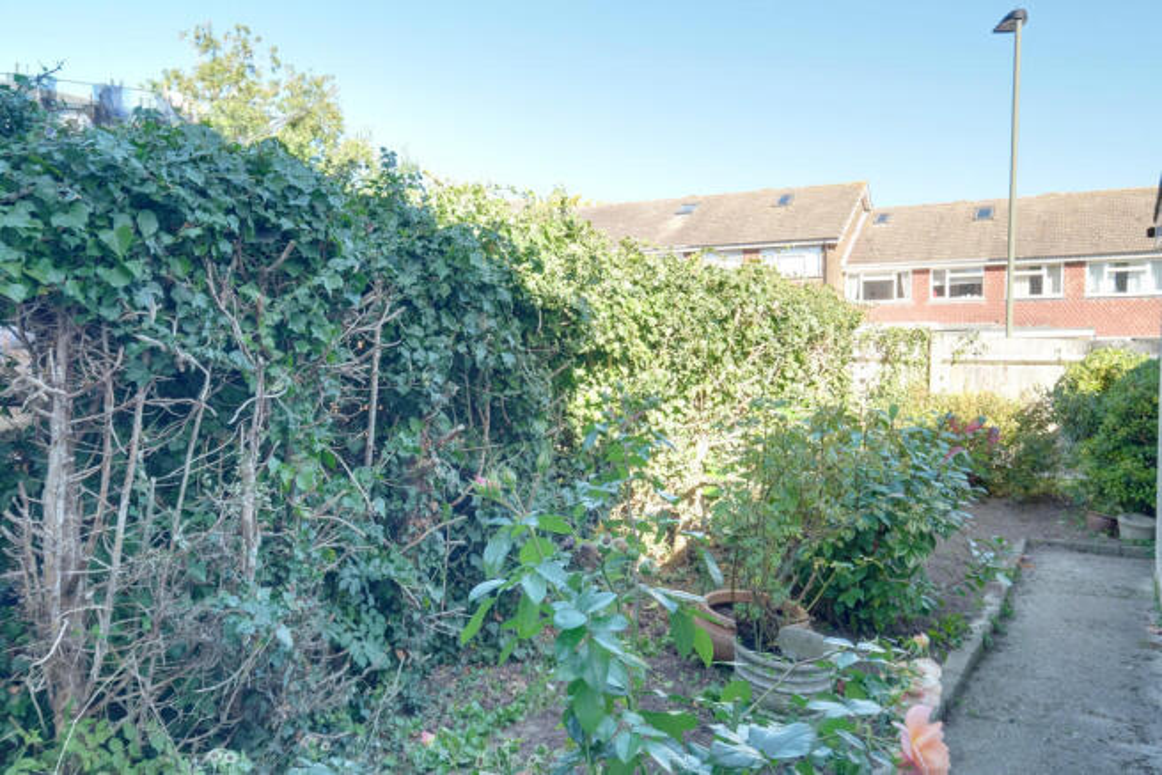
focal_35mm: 27
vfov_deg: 48.0
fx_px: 872
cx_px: 581
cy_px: 388
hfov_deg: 67.4
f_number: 9
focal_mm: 18.2
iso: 400
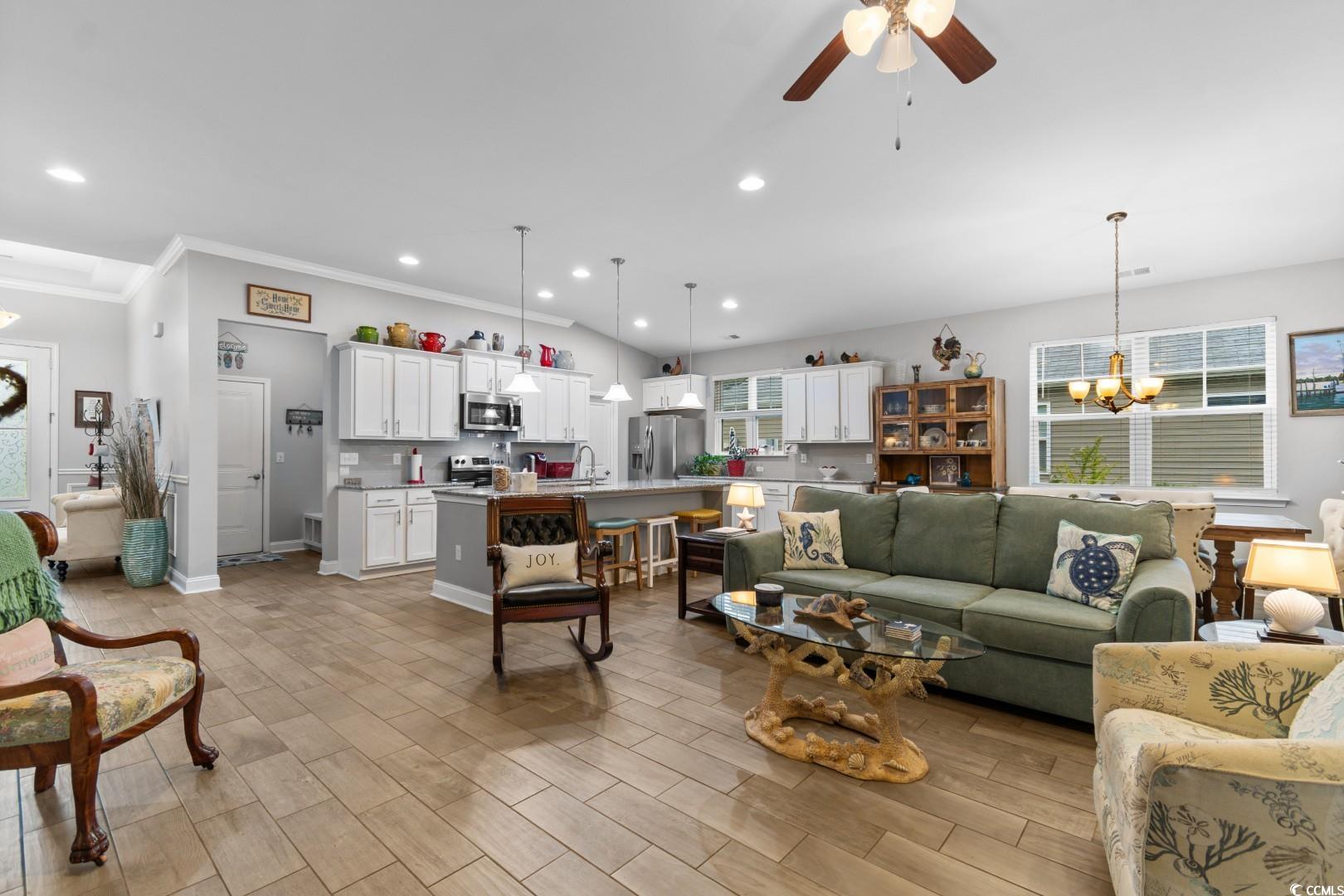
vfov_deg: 77.3
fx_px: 560
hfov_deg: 100.4
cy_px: 448
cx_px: 672
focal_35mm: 15
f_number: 4.5
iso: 100
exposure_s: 1/2
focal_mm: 10
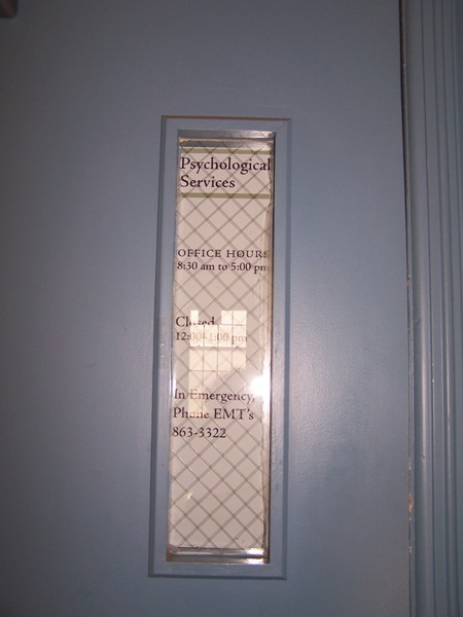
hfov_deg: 37.7
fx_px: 678
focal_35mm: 38
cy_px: 308
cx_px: 232
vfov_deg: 49.0
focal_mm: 6.3
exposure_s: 1/60
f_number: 2.8
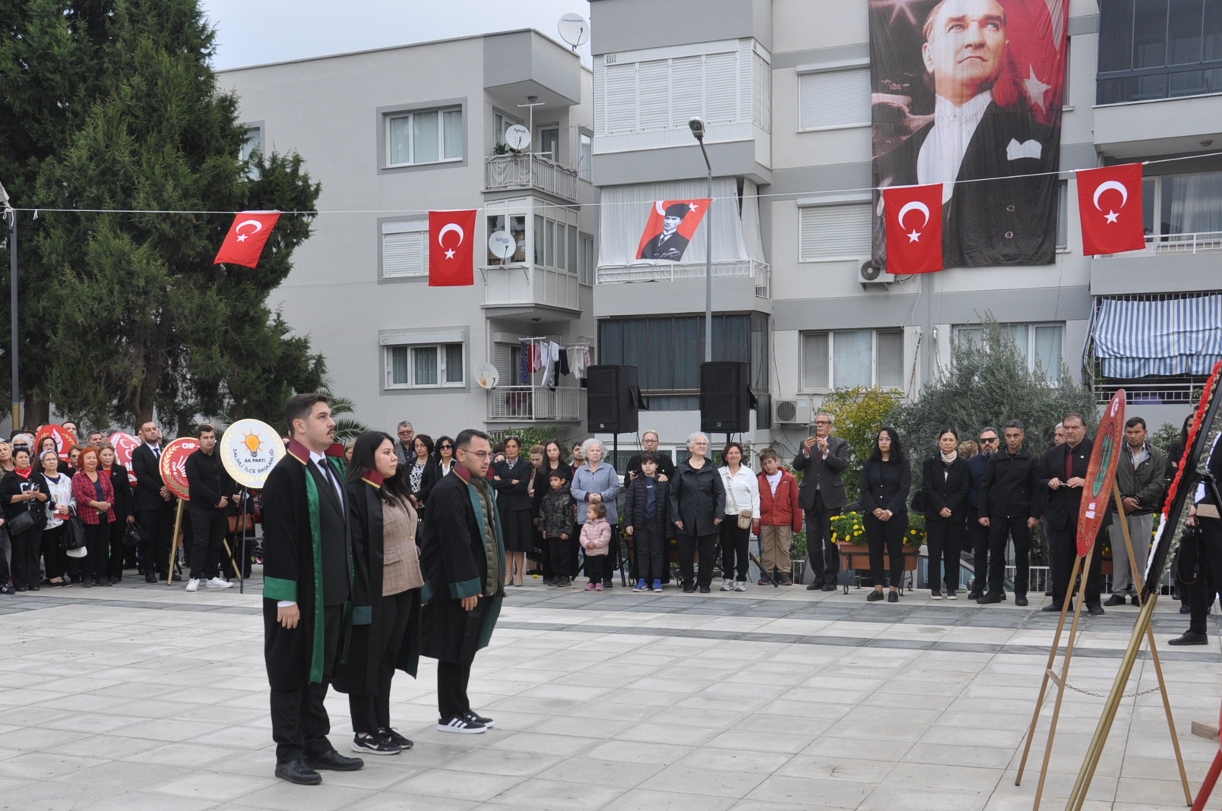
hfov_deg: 44.3
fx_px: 1492
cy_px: 527
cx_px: 498
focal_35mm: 44
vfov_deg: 30.3
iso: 200
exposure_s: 1/60
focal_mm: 22
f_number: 8
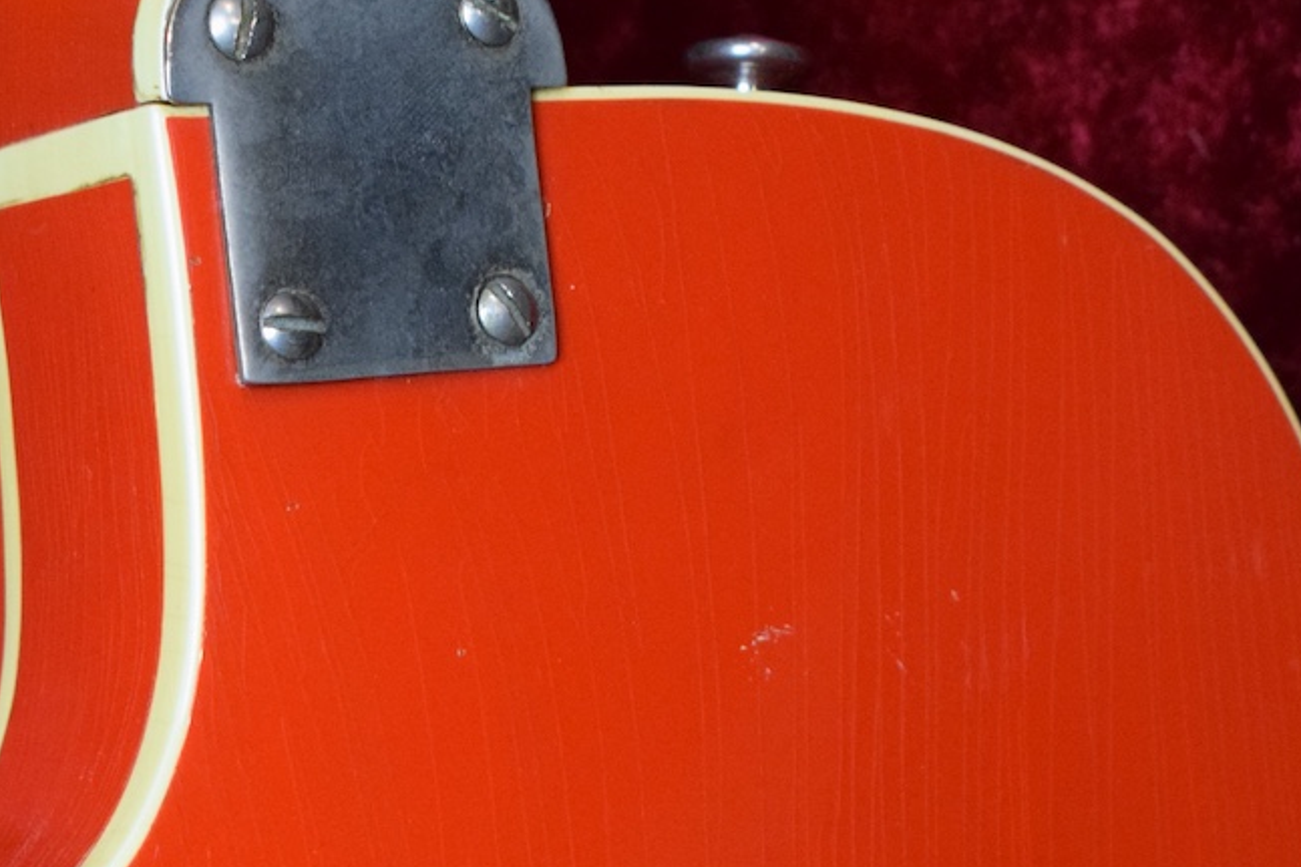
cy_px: 646
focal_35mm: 160
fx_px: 5780
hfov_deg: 12.8
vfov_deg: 8.6
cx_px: 410
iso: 3200
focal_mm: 46
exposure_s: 1/60
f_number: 5.3
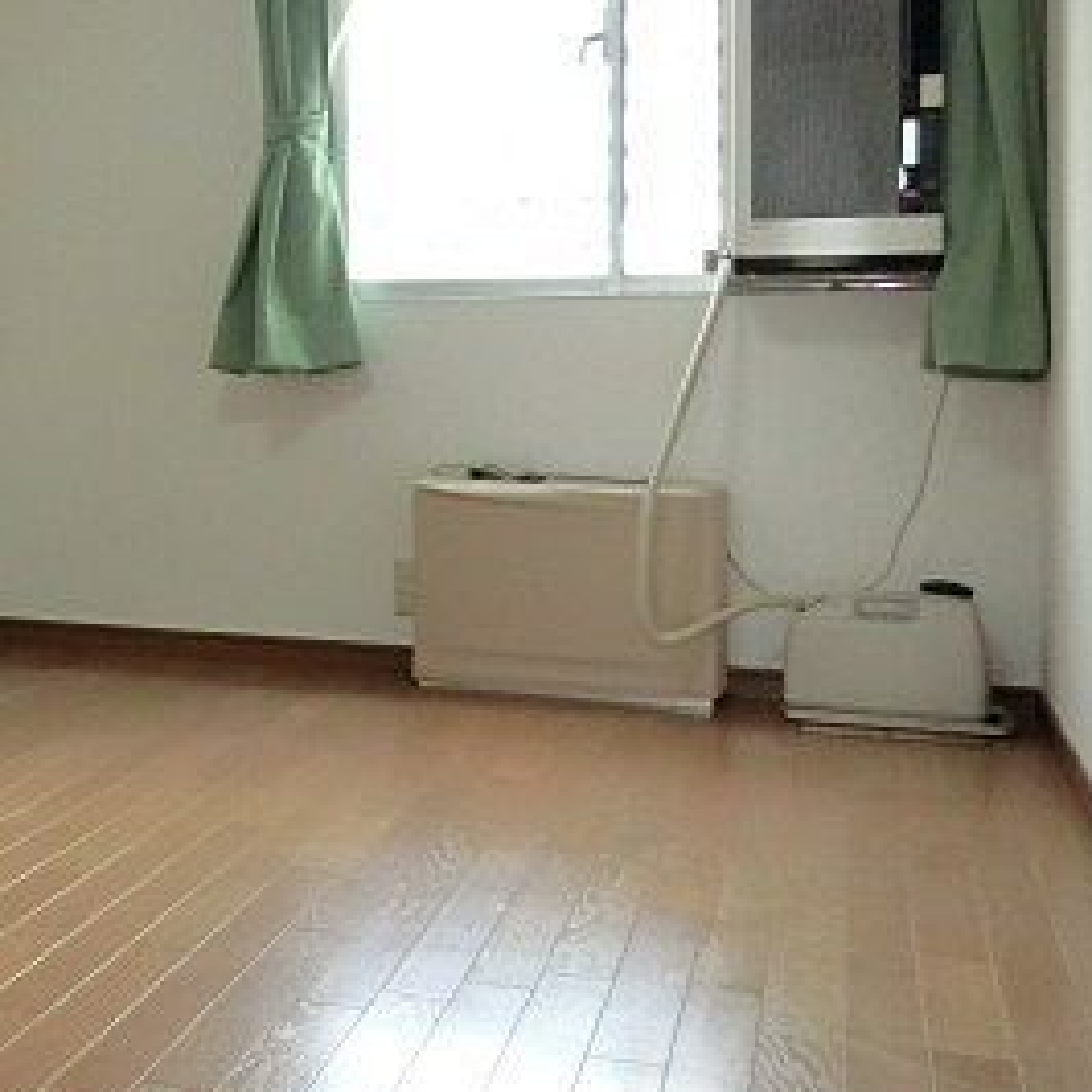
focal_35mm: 51
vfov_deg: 33.1
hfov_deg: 29.1
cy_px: 361
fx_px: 1820
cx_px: -197
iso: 200
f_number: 3.2
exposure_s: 1/60
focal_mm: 4.3
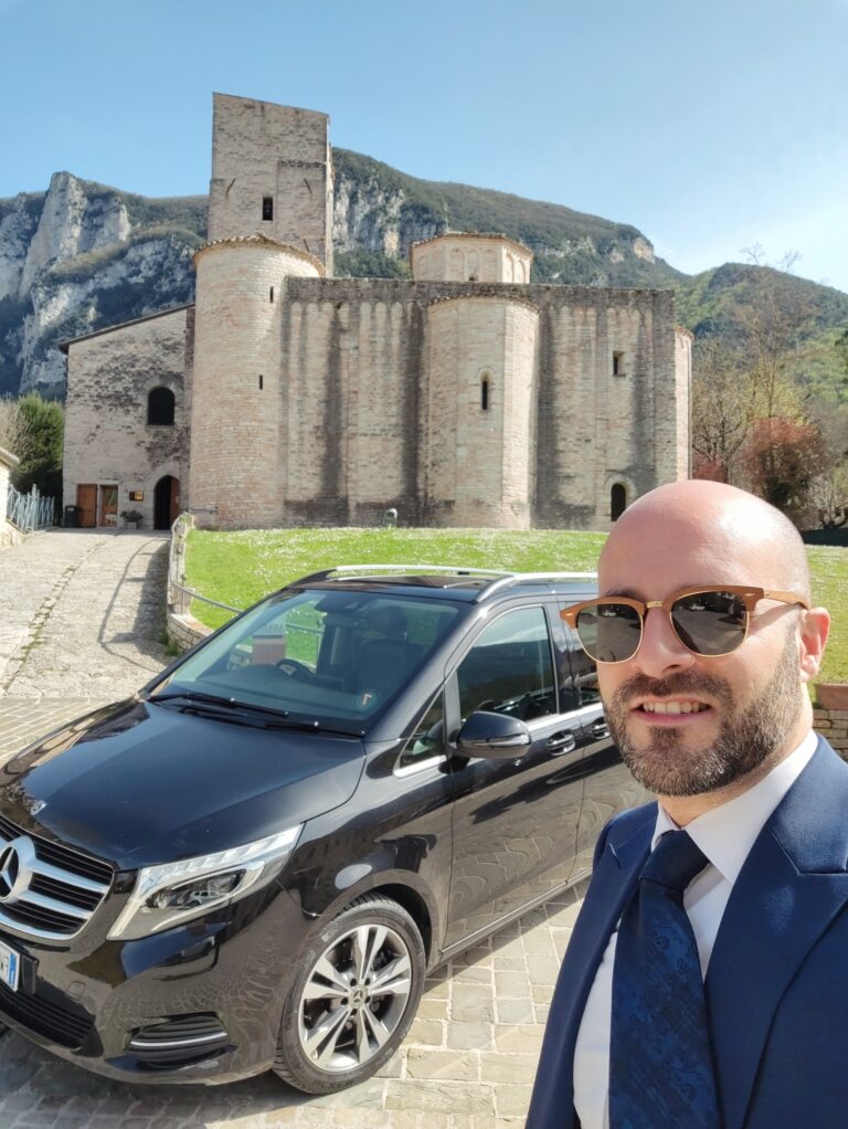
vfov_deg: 59.9
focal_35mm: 30
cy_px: 564
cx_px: 424
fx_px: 979
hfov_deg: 46.8
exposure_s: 1/1464
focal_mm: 3.58
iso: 50
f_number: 2.45
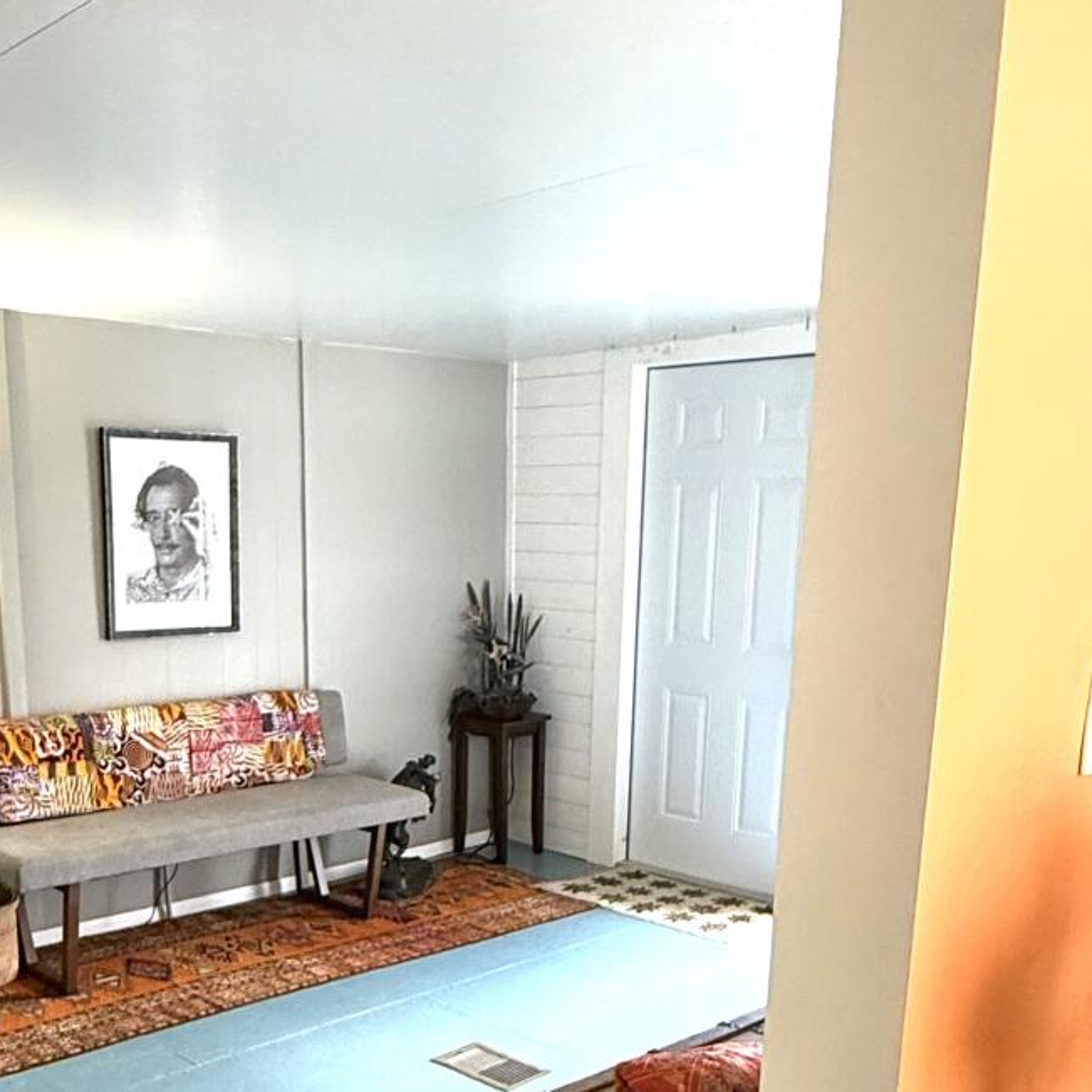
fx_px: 1356
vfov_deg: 42.3
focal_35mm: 38
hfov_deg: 43.6
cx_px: 429
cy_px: 844
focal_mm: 2.22
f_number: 2.2
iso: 400
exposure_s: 1/60
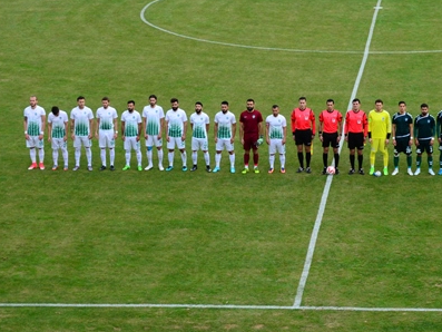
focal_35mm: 116
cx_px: 340
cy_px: 117
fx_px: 1482
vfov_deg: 12.8
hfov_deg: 16.9
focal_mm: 50
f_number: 11
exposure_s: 1/500
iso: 1000
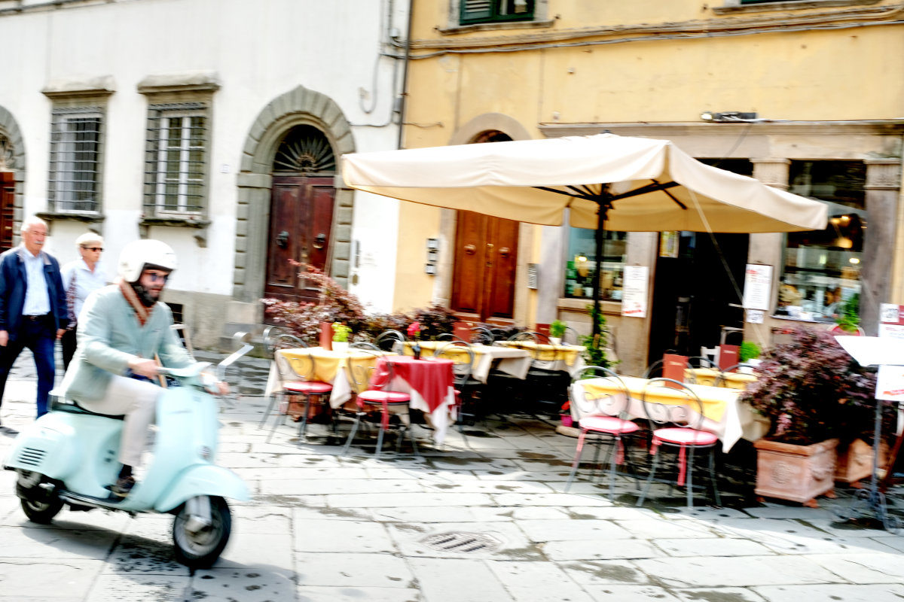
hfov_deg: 48.5
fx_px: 1004
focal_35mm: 40
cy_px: 301
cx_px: 452
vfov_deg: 33.4
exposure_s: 1/80
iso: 200
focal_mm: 26.6
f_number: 8
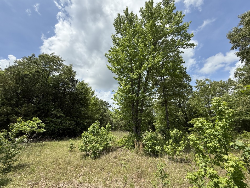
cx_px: 126
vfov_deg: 81.7
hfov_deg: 98.2
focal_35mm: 15
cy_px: 96
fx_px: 108
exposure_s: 1/1613
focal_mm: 2.22
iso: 50
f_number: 2.2
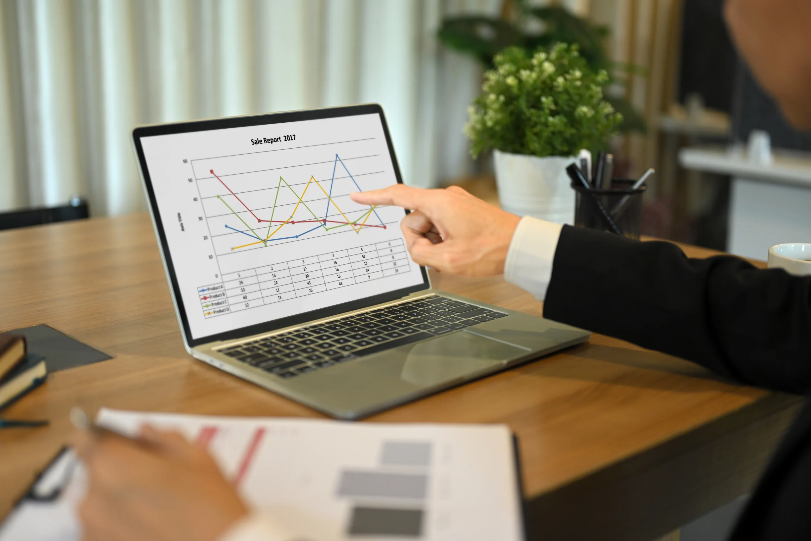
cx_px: 406
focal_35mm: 50
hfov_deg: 39.6
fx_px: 1126
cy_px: 270
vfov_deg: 27.0
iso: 640
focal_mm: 50
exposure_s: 1/160
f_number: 2
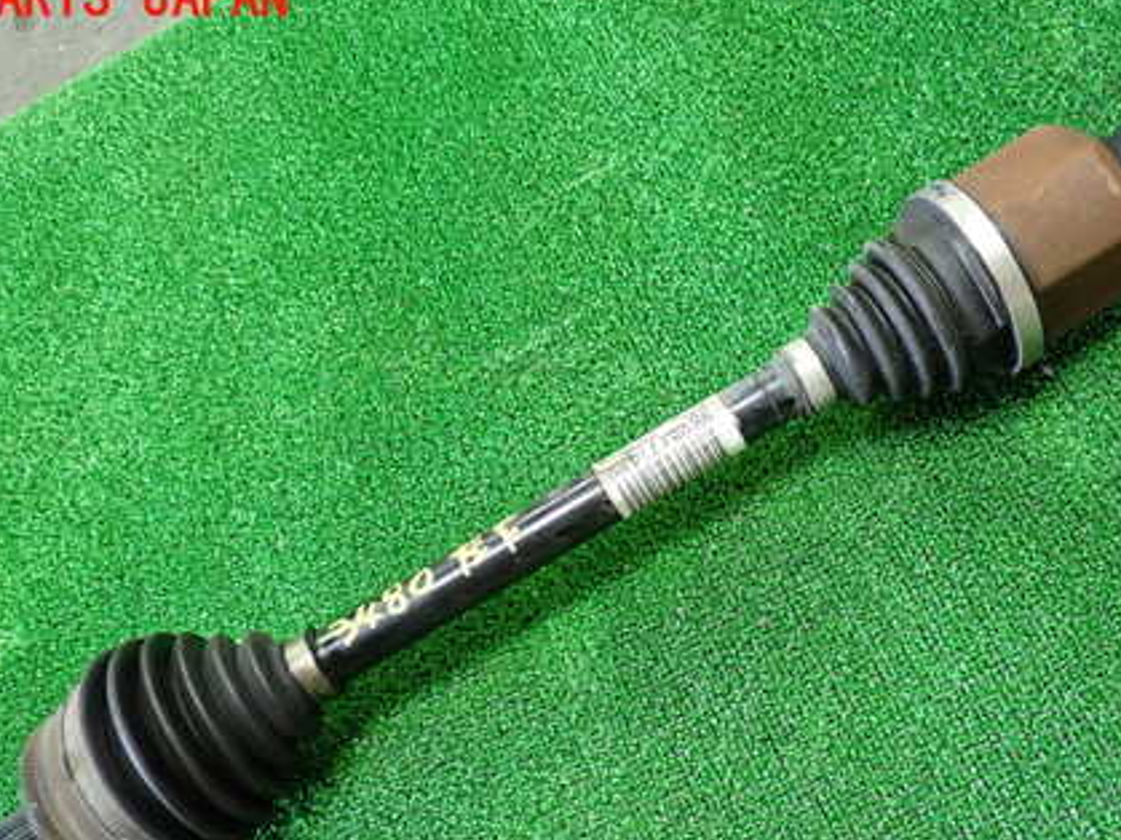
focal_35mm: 43
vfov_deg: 33.3
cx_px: 605
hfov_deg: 43.8
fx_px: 1392
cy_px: 567
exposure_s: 1/30
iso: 500
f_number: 2.3
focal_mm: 5.4
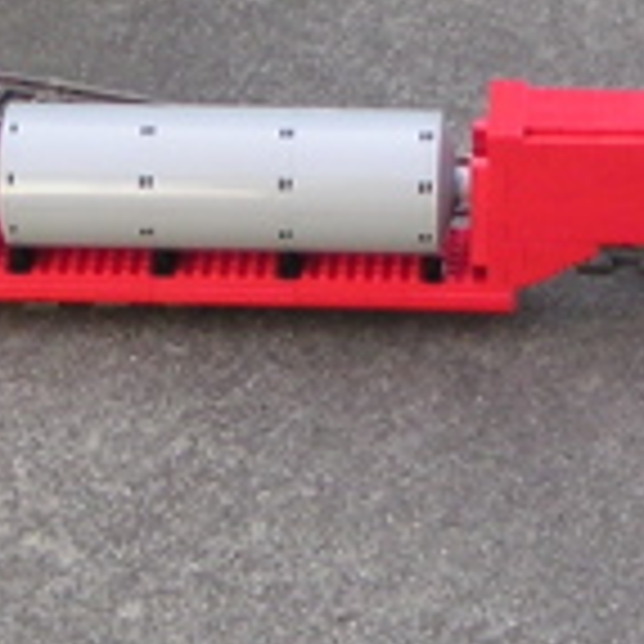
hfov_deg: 9.3
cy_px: 252
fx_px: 3957
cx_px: 248
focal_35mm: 188
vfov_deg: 9.3
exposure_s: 1/60
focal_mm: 6
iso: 50
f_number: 2.8
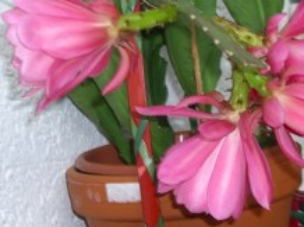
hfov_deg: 16.3
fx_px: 1053
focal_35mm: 120
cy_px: 136
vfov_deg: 12.3
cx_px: 245
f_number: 4
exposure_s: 1/60
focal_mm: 14.2
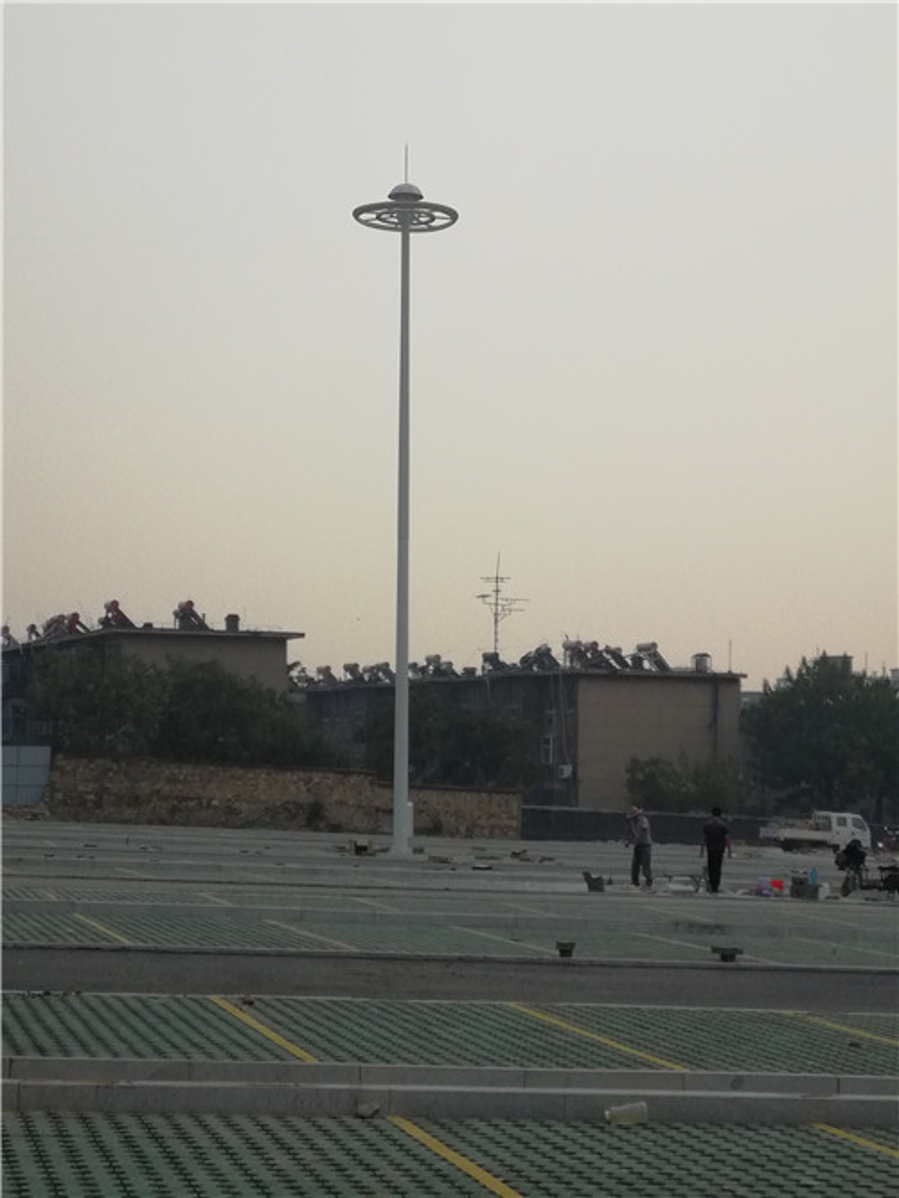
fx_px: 2249
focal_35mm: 65
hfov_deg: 22.6
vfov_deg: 29.8
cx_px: 450
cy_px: 599
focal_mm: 5.55
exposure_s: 1/2257
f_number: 2.4
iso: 50
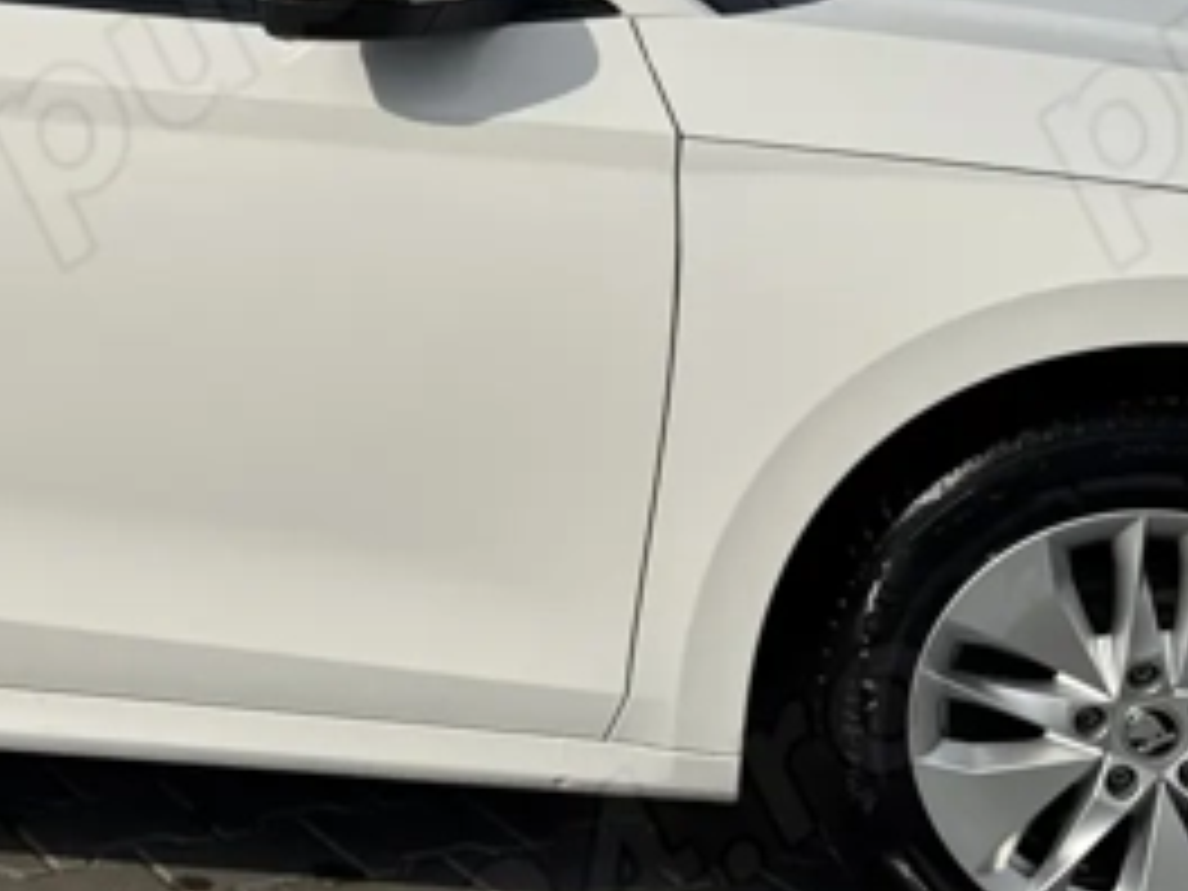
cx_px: -63
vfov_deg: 15.8
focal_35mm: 91
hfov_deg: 20.7
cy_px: -72
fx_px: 3123
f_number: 1.78
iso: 80
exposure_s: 1/12346
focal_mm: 6.76
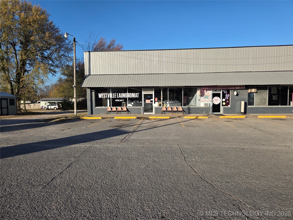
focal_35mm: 23
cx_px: 146
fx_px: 195
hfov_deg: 73.9
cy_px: 110
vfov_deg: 58.9
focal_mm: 5.4
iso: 80
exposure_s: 1/3809
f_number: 1.8
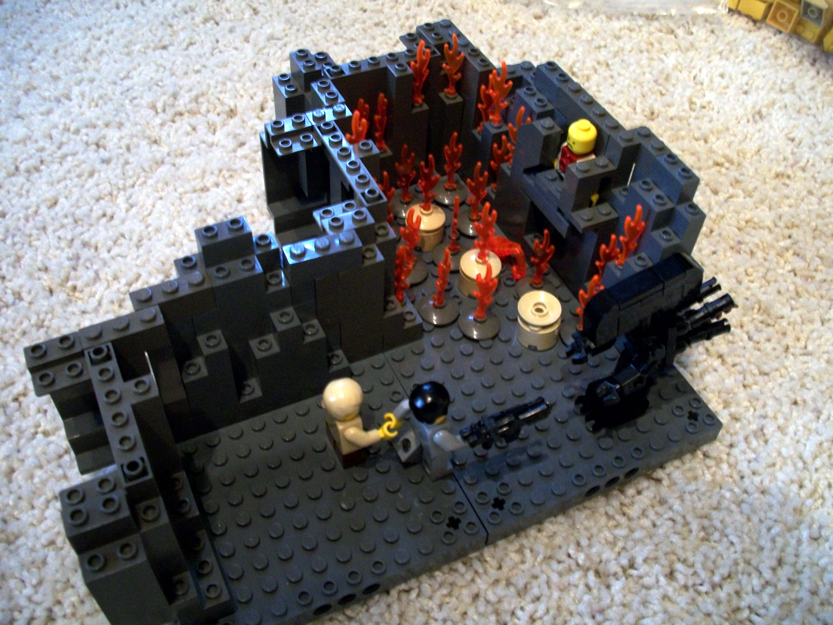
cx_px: 416
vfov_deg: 40.7
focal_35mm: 35
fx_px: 842
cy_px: 312
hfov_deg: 52.6
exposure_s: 1/8
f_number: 3.1
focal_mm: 6.3
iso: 200
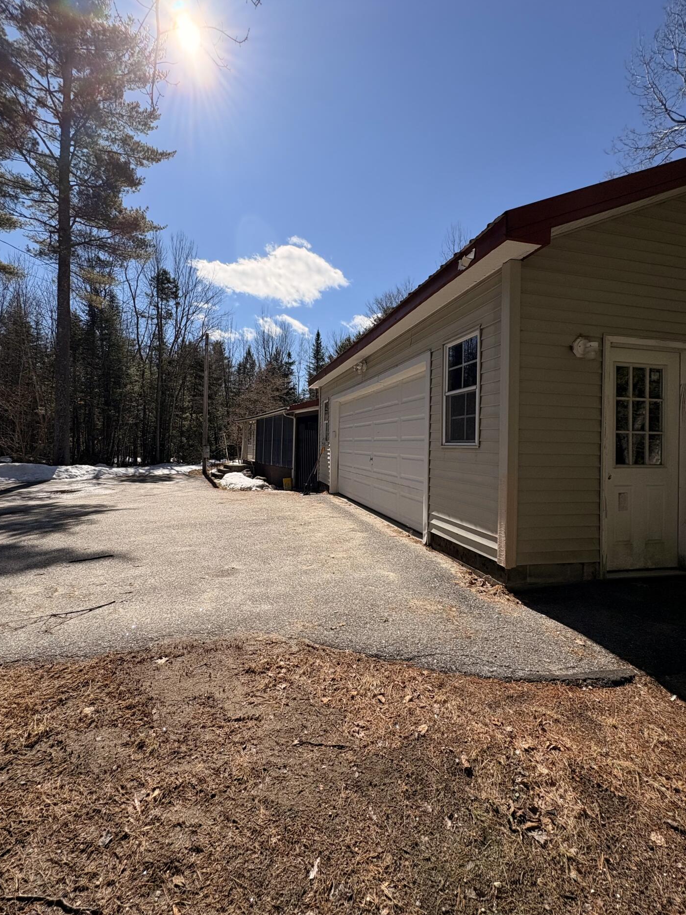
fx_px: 396
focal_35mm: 15
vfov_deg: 98.1
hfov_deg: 81.7
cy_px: 442
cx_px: 324
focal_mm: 2.22
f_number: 2.2
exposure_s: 1/3717
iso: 64
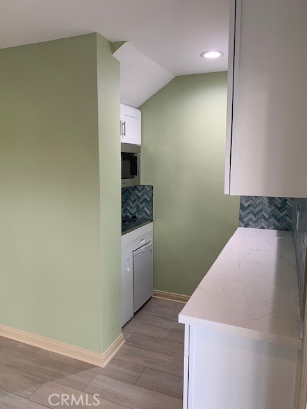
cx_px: 154
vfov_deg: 67.3
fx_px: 307
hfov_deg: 53.1
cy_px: 204
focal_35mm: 26
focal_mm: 4.25
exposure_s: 1/60
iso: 64
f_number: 1.8
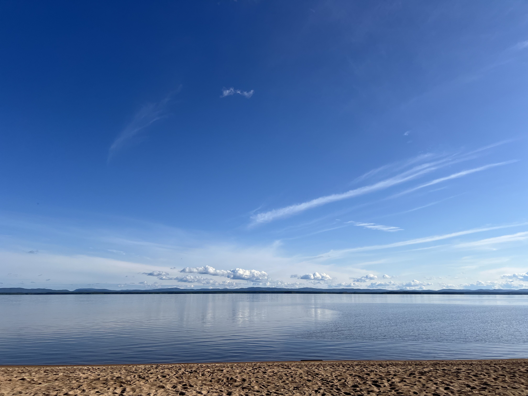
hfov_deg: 67.3
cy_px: 198
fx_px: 397
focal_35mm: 26
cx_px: 264
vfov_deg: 53.1
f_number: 1.5
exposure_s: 1/6579
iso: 50
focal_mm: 5.7
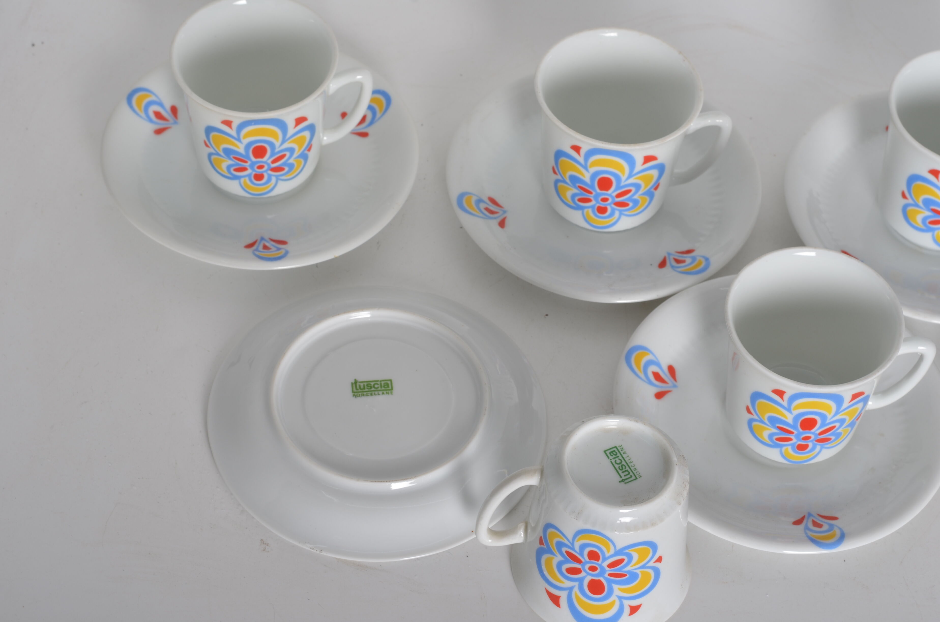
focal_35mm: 75
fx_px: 1954
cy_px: 311
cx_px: 470
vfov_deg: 18.1
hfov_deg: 27.0
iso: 100
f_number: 11
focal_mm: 50
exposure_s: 1/125
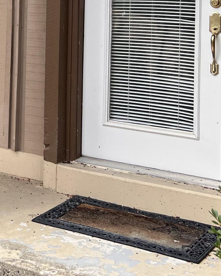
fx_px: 654
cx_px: -72
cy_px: -31
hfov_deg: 17.8
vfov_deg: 22.5
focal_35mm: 80
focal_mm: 5.7
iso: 64
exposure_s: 1/121
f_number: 1.5
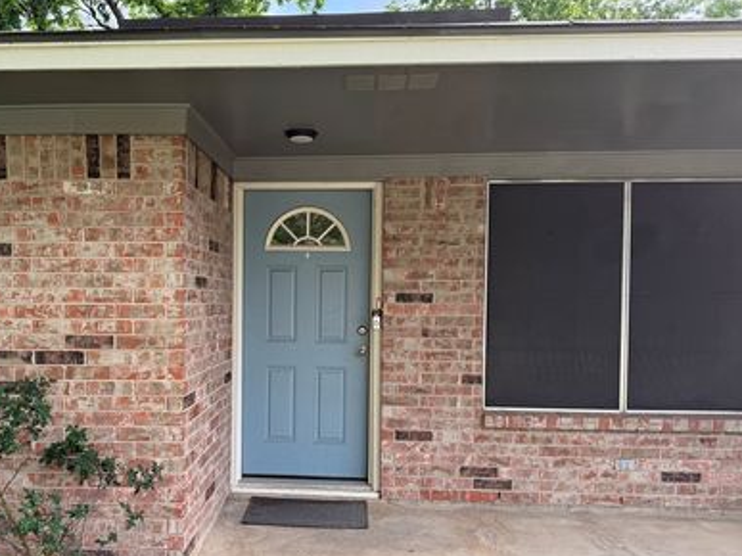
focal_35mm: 31
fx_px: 664
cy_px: 312
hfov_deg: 58.0
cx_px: 301
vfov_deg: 45.3
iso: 100
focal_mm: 6.76
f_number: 1.78
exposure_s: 1/765
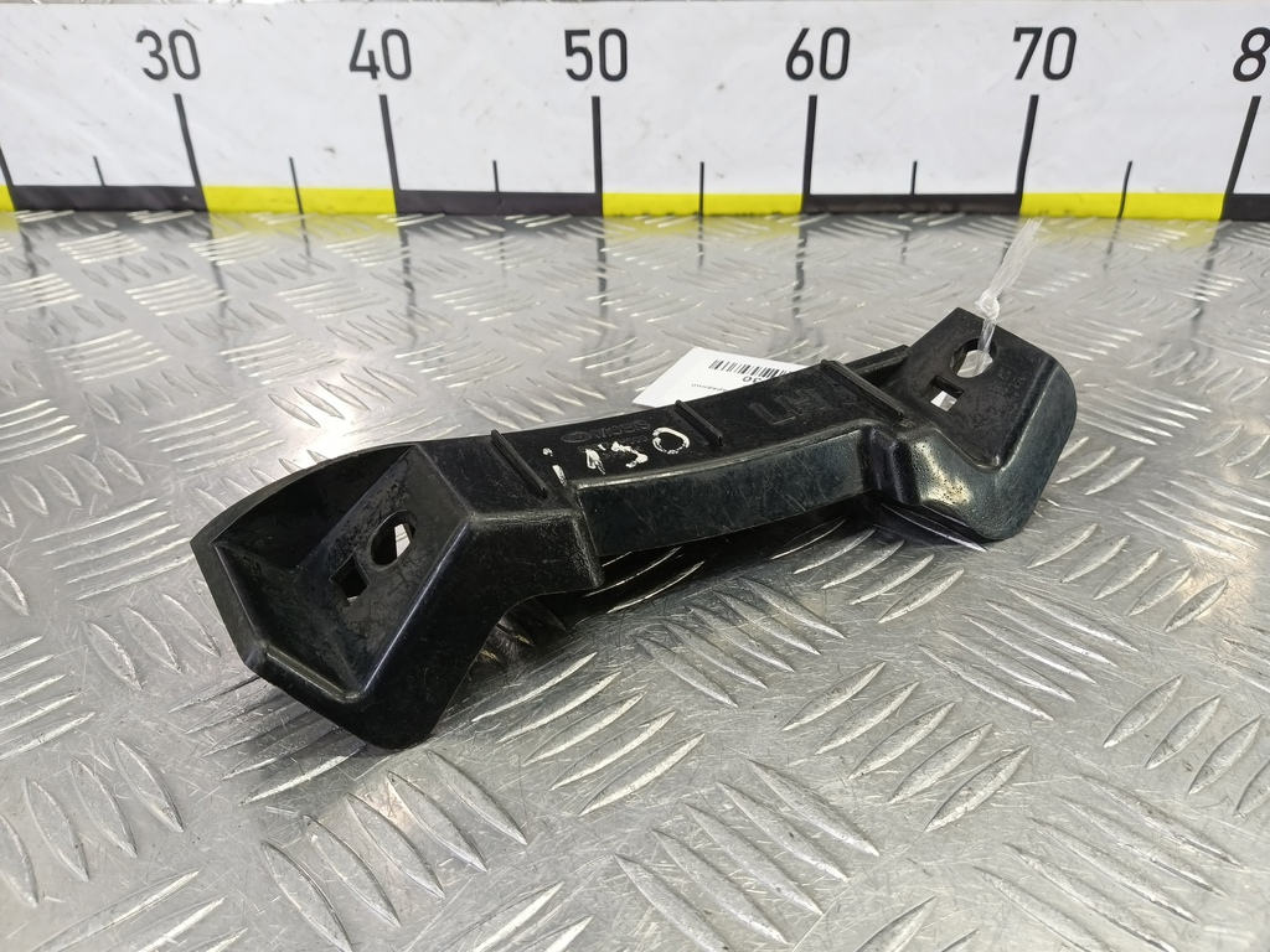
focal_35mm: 23
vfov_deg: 58.9
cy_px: 476
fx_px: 844
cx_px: 635
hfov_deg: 73.9
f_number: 1.6
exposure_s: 1/50
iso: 176
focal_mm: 4.11
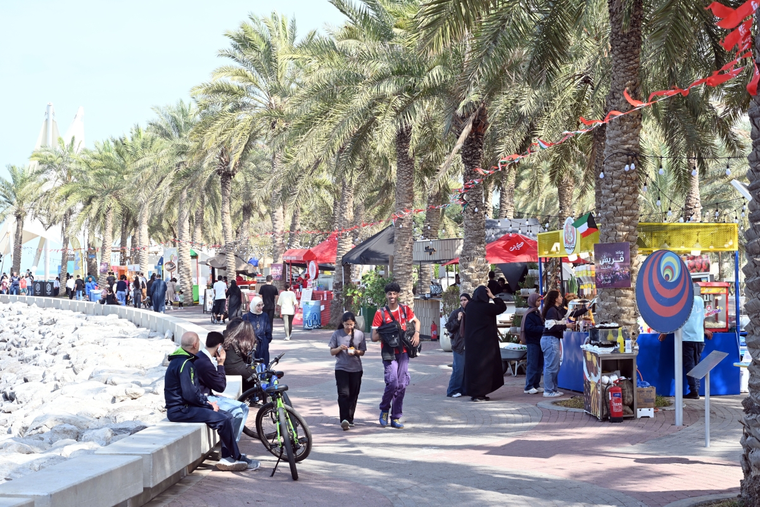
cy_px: 254
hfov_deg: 33.9
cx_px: 380
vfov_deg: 23.0
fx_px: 1245
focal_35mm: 59
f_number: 8
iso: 400
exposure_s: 1/400
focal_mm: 59
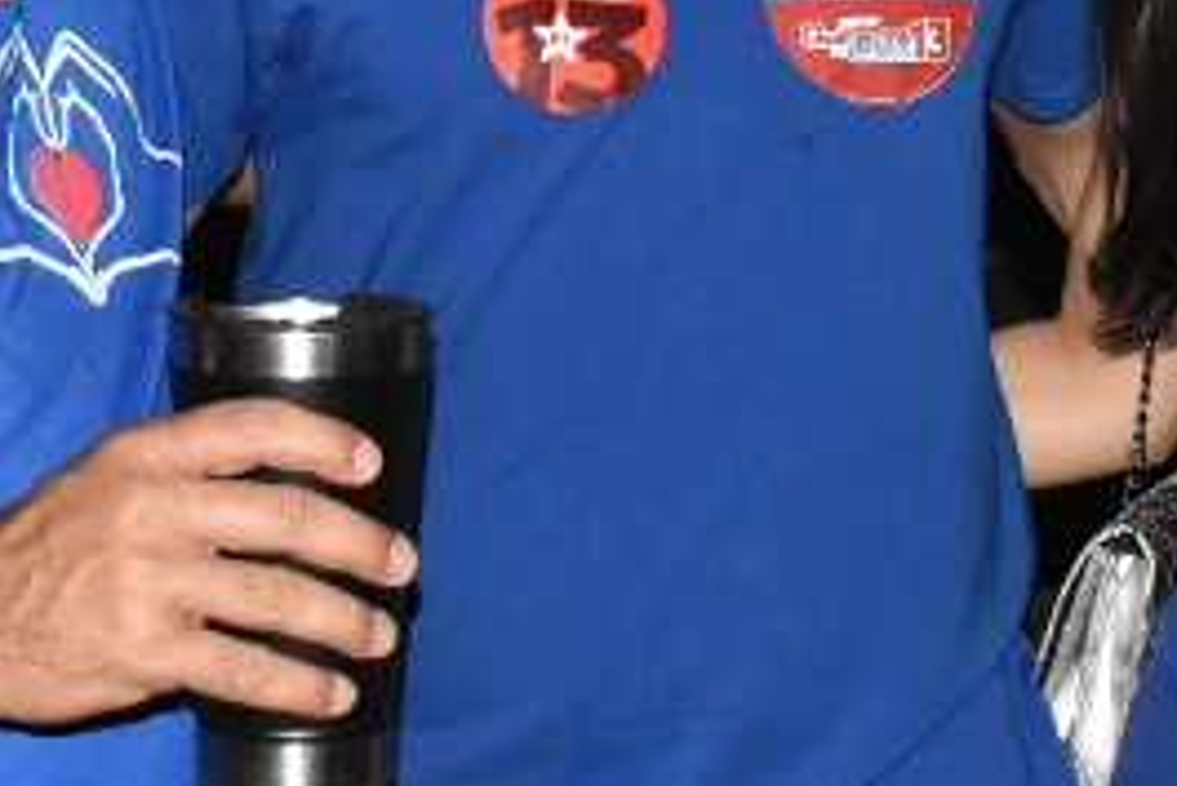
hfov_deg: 14.7
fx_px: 4547
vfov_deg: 9.8
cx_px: 848
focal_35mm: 139
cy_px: -20
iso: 3200
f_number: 4.5
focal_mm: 24
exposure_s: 1/100
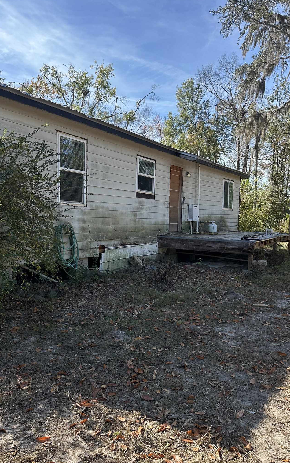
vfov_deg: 64.6
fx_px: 367
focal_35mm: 29
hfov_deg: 43.1
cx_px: 138
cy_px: 239
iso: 80
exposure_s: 1/2028
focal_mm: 6.86
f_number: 1.78
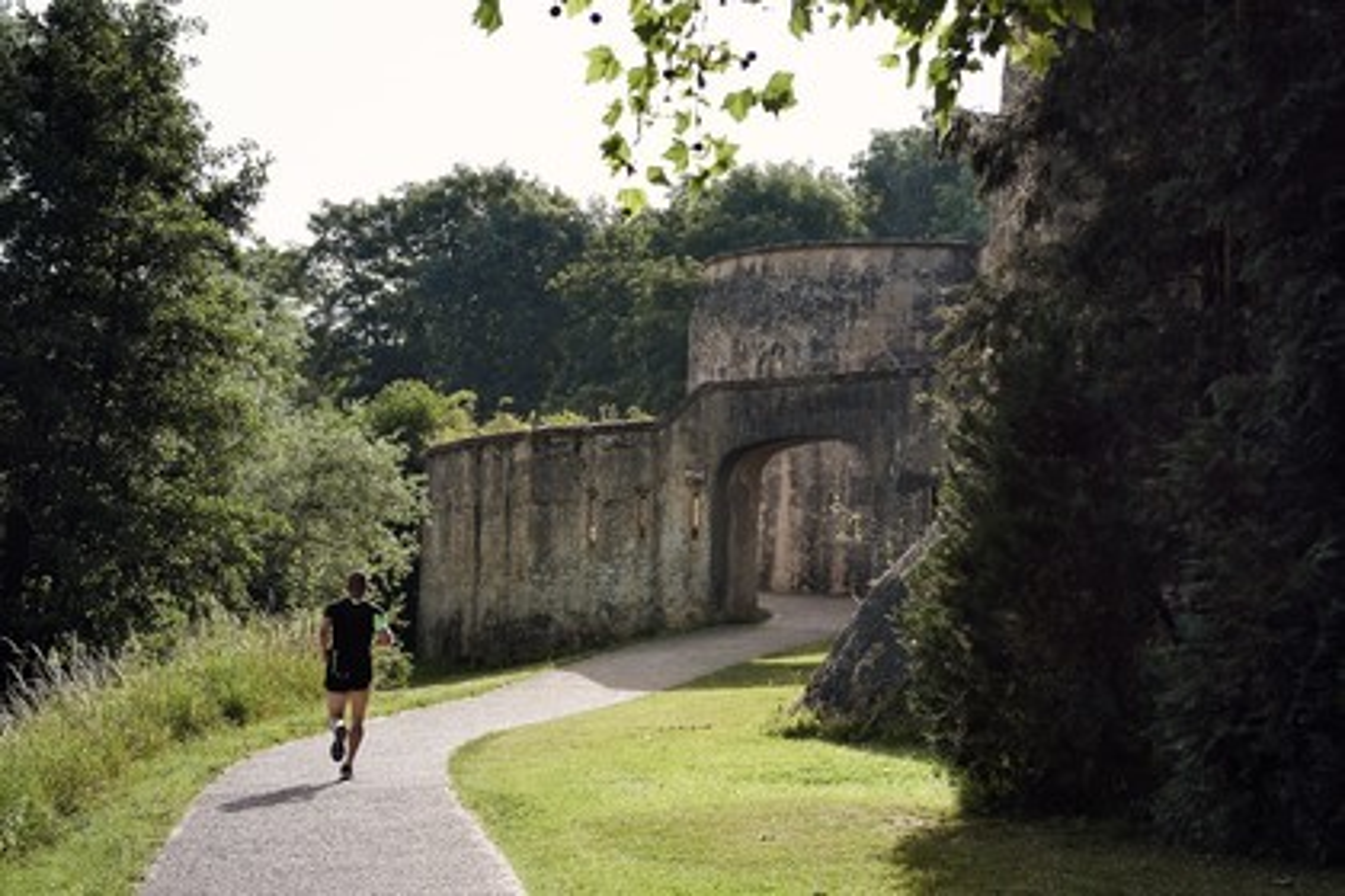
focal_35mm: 70
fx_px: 2615
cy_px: 448
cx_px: 672
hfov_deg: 28.8
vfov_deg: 19.5
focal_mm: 70
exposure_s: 1/250
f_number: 5.6
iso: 200
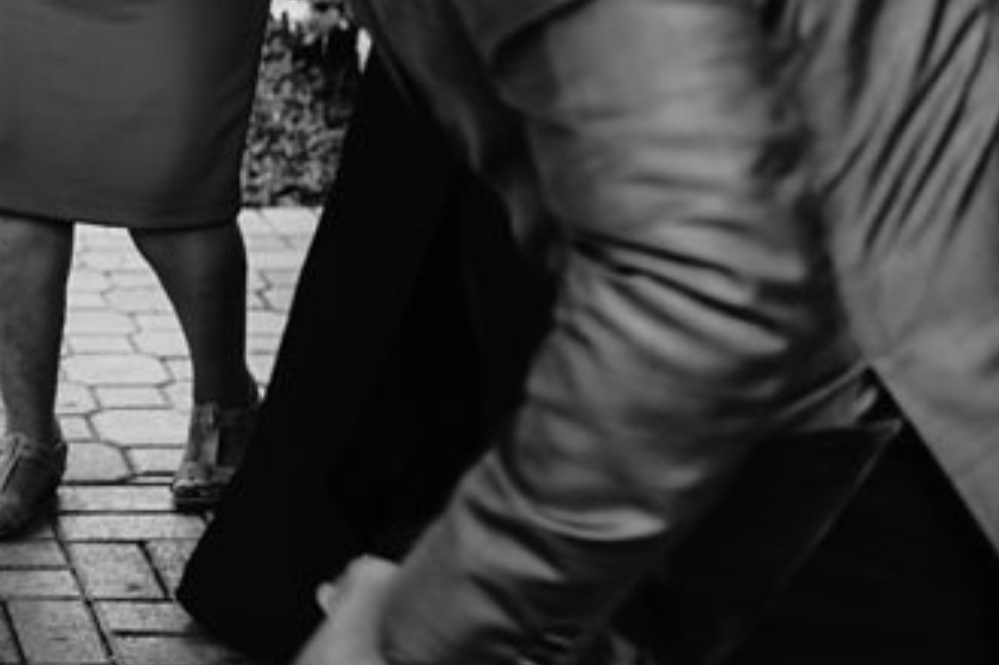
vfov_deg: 12.2
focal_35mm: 109
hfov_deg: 17.0
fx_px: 3023
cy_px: -217
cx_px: -507
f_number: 2.2
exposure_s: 1/125
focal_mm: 35
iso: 160
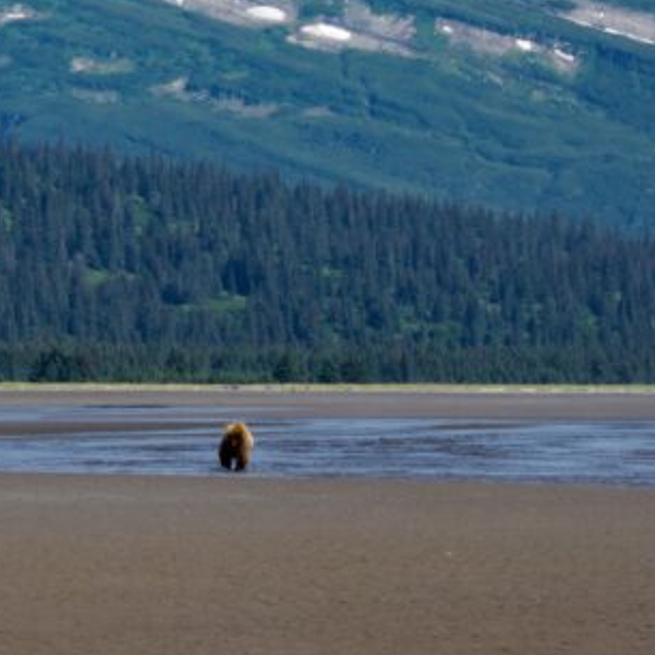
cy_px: 191
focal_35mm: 250
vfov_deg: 7.0
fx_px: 5352
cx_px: -133
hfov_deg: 7.0
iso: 250
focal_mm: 78
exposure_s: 1/40
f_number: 22
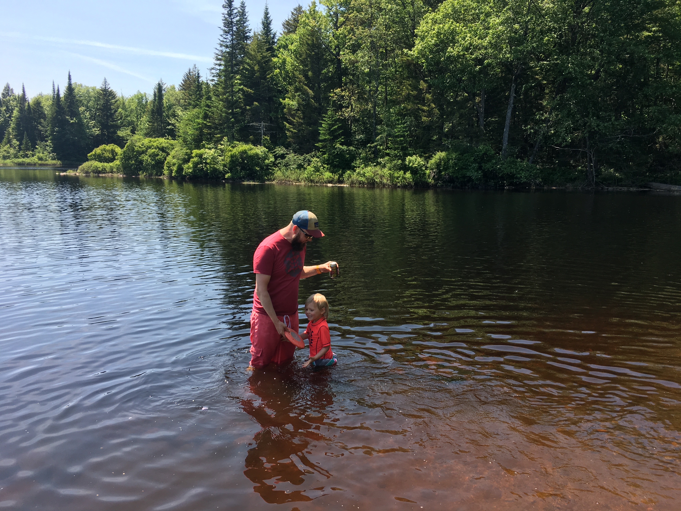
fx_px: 571
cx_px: 340
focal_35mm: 29
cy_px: 256
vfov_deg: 48.2
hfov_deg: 61.7
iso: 25
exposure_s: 1/549
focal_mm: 4.15
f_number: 2.2
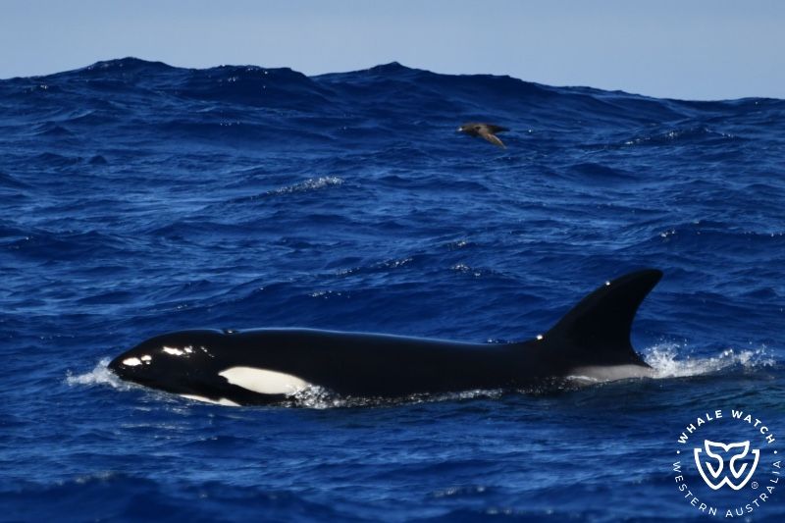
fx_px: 13080
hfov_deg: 3.4
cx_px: 392
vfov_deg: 2.3
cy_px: 262
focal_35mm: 600
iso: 1000
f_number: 6.3
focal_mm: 600
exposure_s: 1/8000
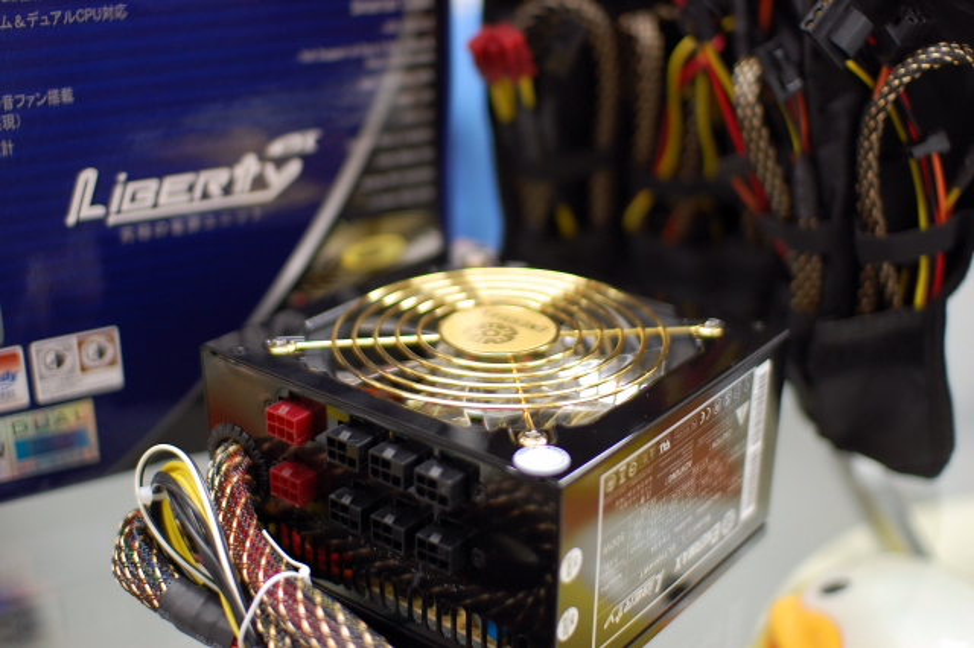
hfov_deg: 43.6
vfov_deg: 29.8
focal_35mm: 45
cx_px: 487
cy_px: 324
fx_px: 1217
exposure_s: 1/60
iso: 200
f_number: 1.4
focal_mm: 30
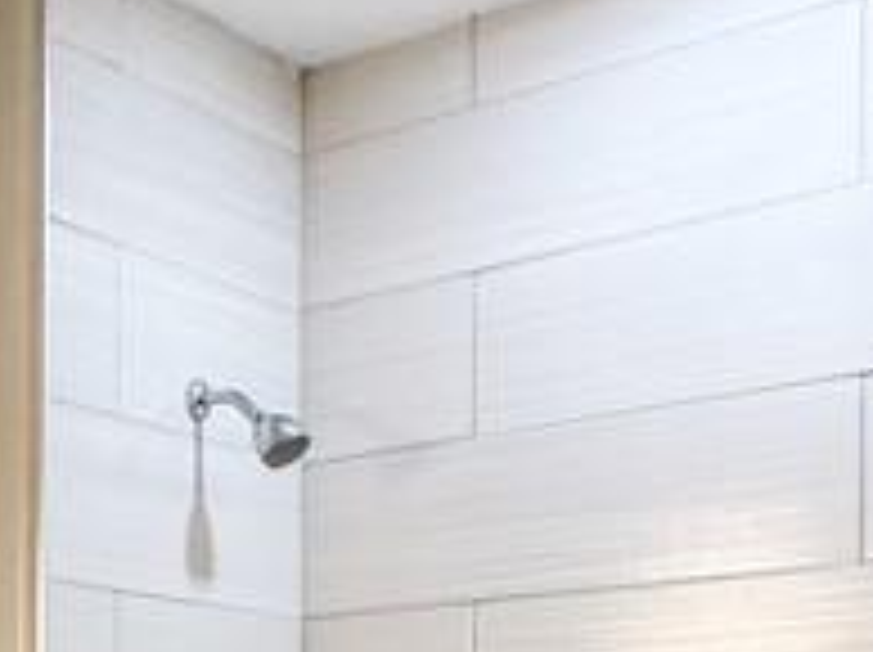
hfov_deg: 20.7
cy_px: 908
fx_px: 1864
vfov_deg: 18.2
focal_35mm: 74
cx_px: -572
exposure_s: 1/120
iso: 160
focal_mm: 2.22
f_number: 2.2
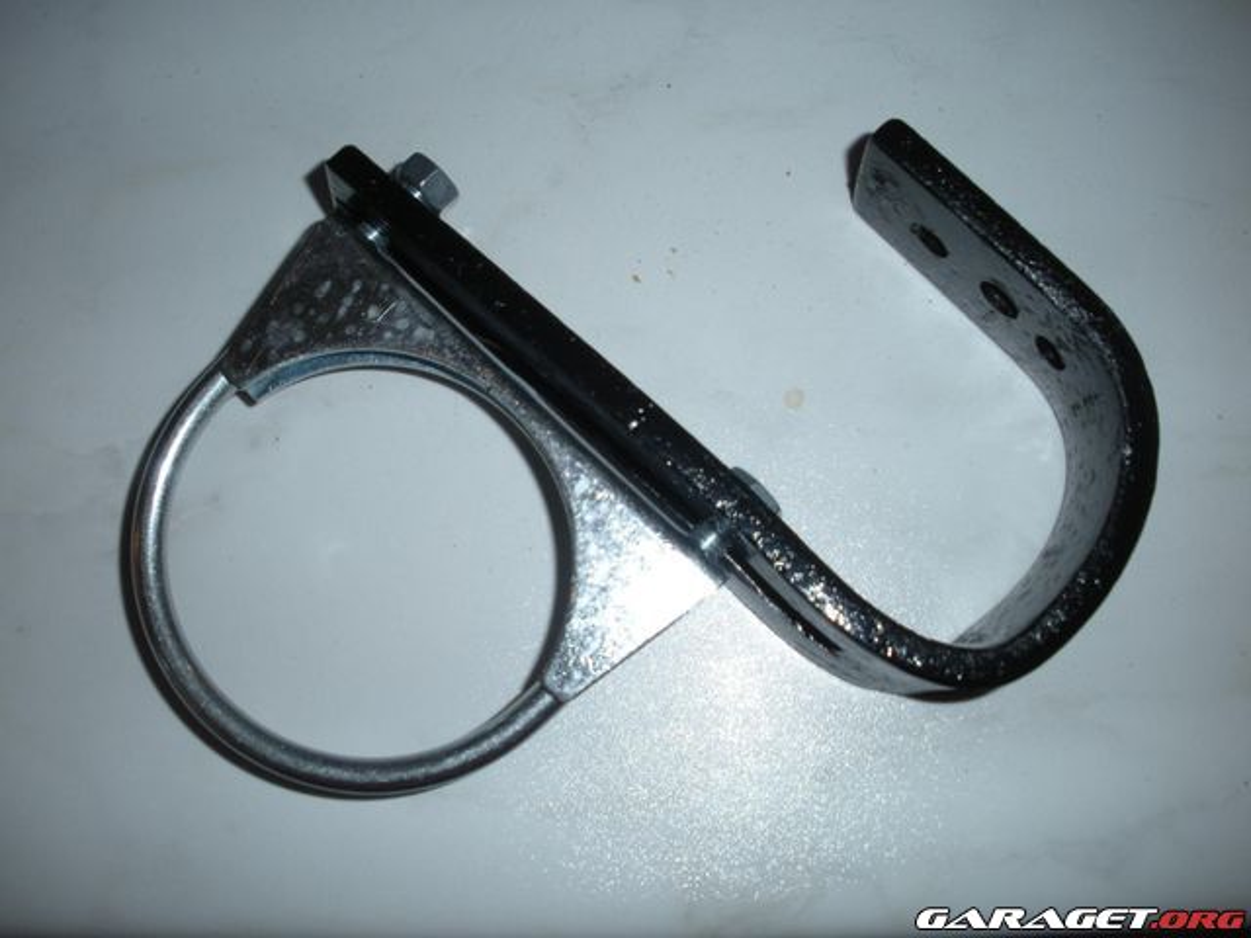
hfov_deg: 51.4
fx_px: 1301
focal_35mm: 36
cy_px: 469
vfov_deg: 39.7
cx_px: 626
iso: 64
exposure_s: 1/60
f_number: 3.5
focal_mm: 6.3
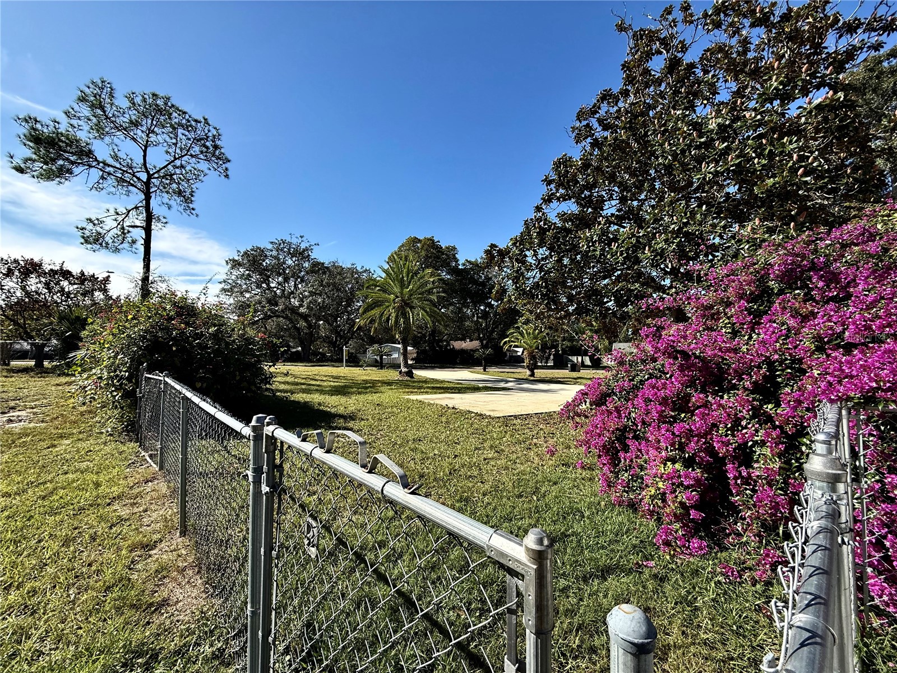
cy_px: 336
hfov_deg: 102.1
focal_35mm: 14
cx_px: 448
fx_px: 363
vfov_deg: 85.7
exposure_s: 1/1125
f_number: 2.2
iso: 50
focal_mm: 2.22
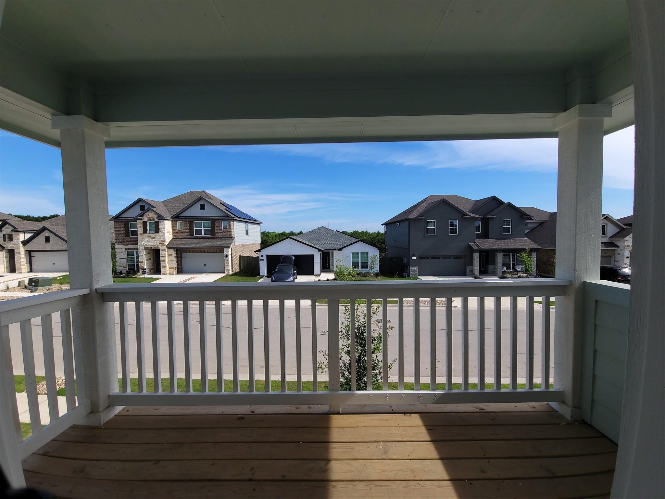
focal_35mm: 13
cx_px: 332
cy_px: 250
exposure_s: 1/1344
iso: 50
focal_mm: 2.2
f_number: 2.2
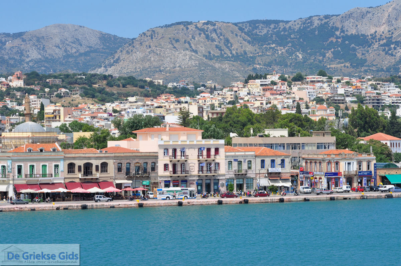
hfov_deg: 19.5
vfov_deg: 13.0
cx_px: 200
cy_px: 133
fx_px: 1168
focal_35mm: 105
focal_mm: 70
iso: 200
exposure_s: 1/320
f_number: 10
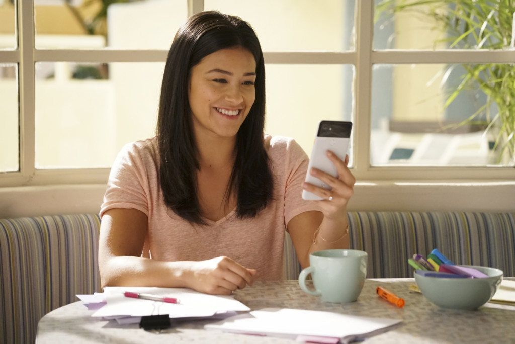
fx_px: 2190
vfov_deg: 9.0
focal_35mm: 153
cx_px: 258
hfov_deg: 13.4
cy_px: 172
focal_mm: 153
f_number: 4
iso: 6400
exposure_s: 1/160
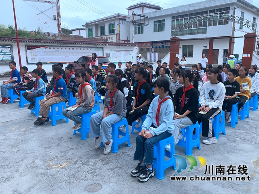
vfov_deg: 53.1
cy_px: 97
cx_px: 130
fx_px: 195
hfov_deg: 67.3
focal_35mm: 26
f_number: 1.8
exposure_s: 1/529
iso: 25
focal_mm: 4.25
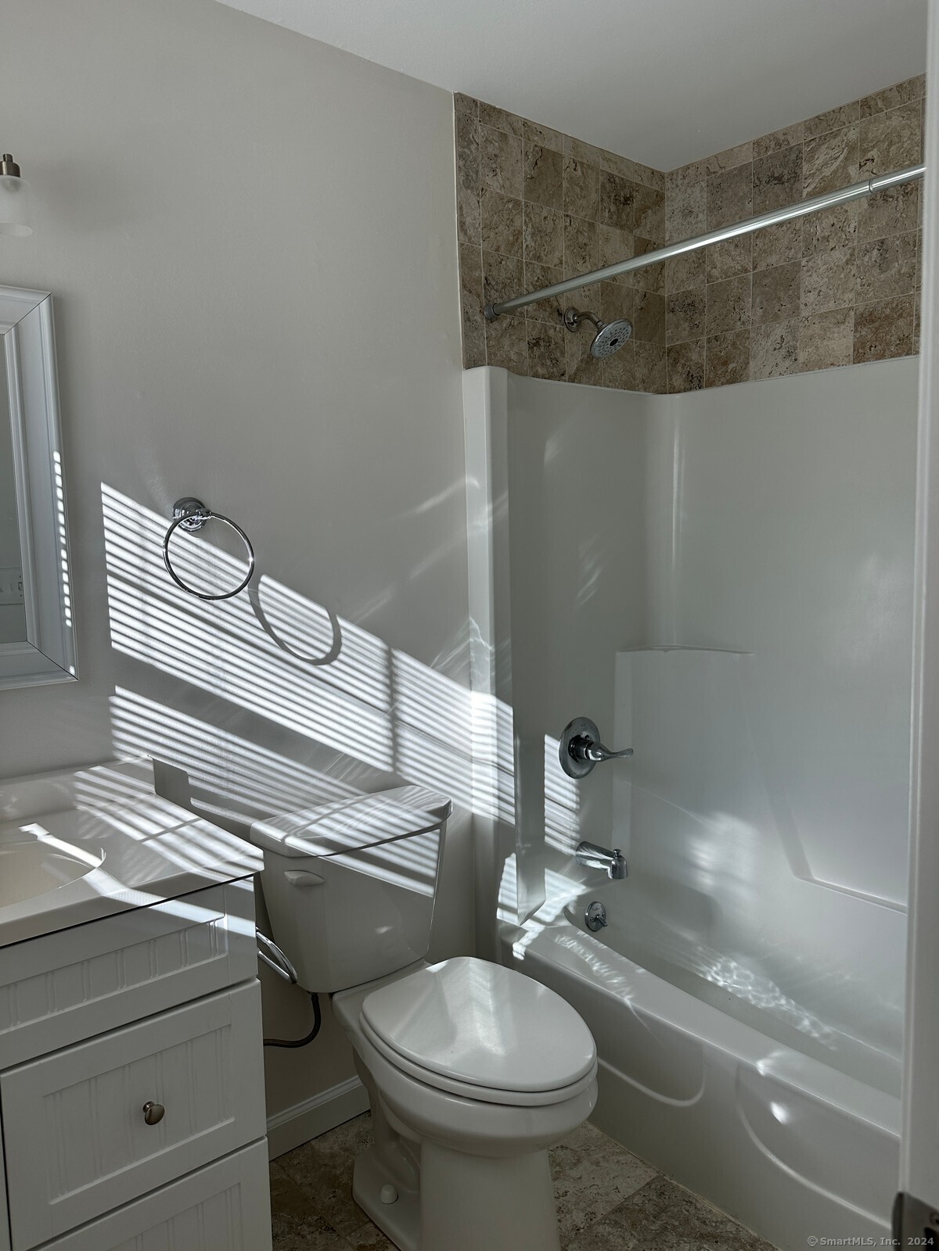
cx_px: 470
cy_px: 626
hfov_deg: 56.8
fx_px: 868
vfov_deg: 71.6
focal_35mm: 24
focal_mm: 6.86
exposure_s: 1/251
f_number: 1.78
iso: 80
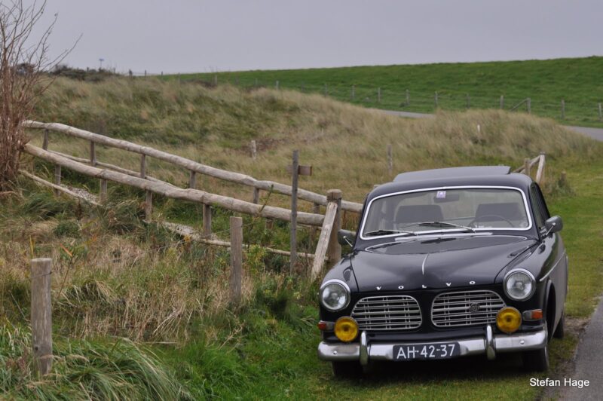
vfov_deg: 13.0
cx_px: 302
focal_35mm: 105
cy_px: 200
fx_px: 1757
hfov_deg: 19.5
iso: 320
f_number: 5.6
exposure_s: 1/125
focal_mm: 70
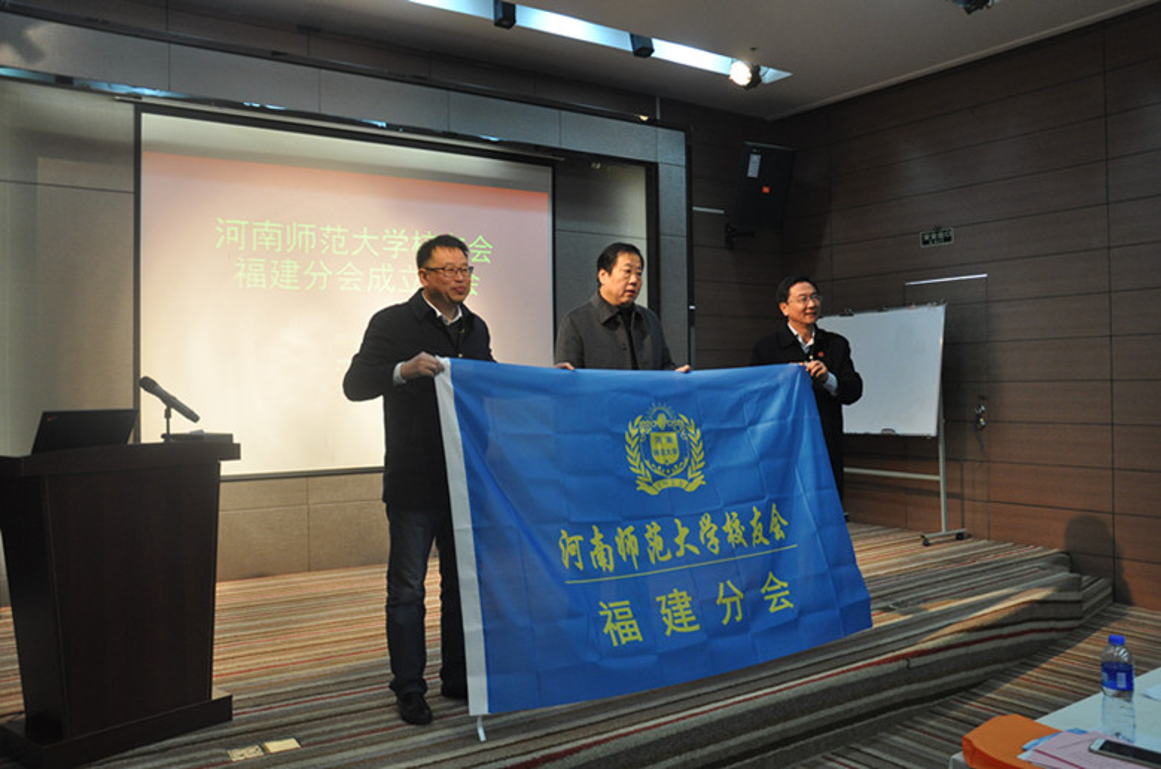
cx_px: 580
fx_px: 869
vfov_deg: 47.8
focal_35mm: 27
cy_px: 384
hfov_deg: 67.5
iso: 800
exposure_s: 1/40
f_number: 3.5
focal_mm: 18
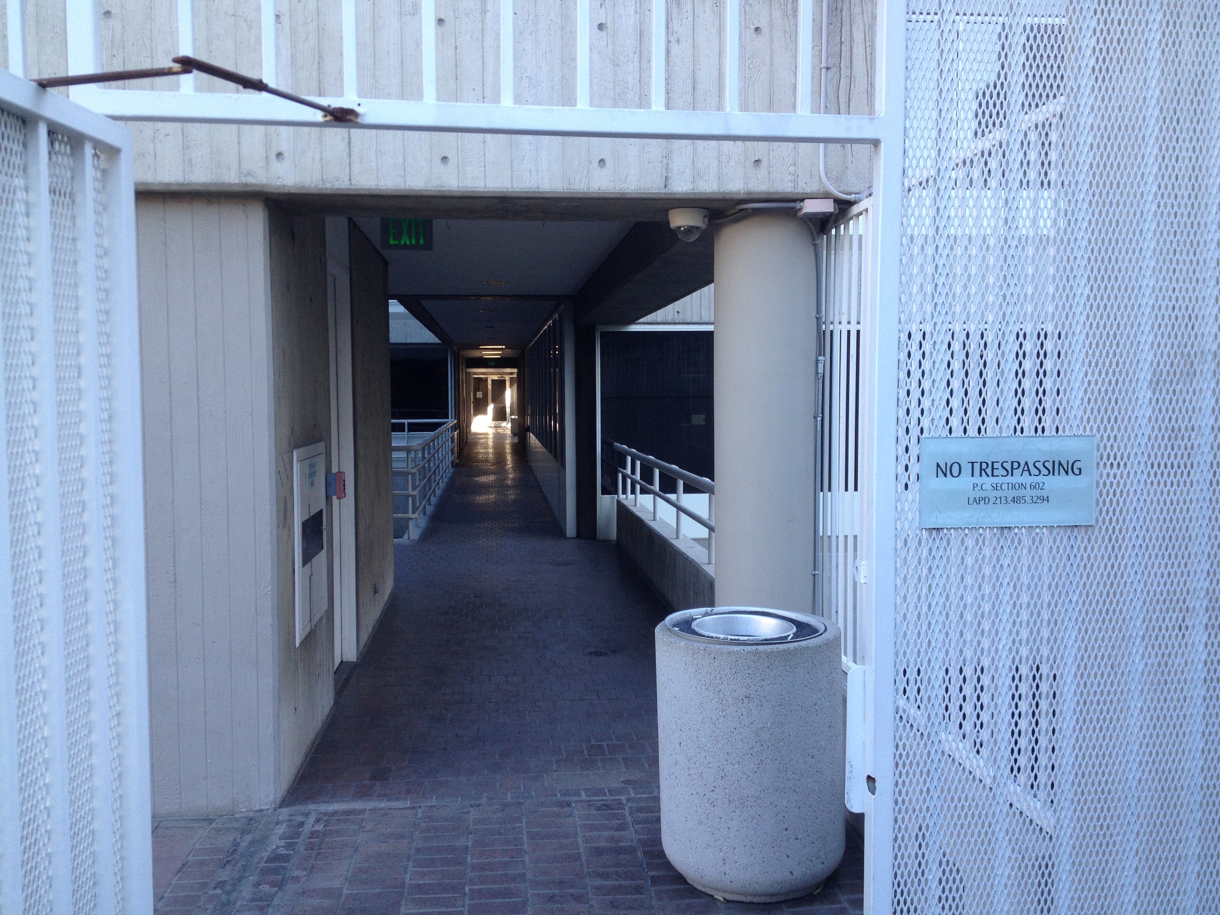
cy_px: 458
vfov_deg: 40.7
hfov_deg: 52.6
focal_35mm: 35
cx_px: 610
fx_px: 1234
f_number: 2.4
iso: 64
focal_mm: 4.28
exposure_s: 1/120
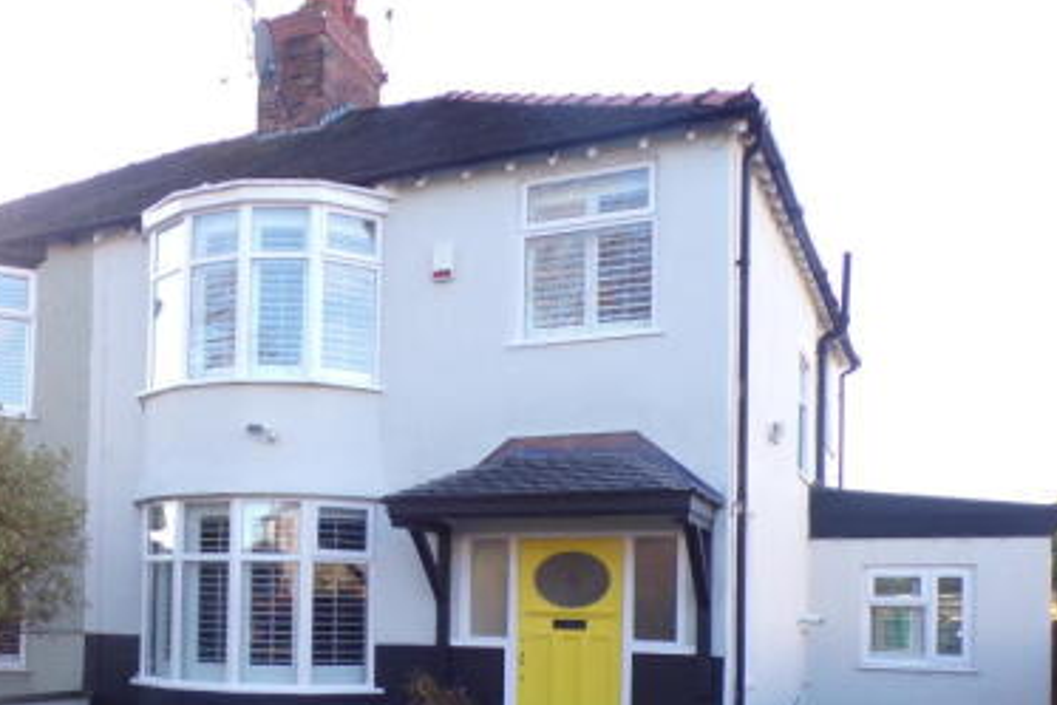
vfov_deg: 33.1
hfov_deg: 49.1
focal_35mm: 39
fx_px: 1145
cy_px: 585
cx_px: 398
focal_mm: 4.3
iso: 80
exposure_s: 1/75
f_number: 4.3
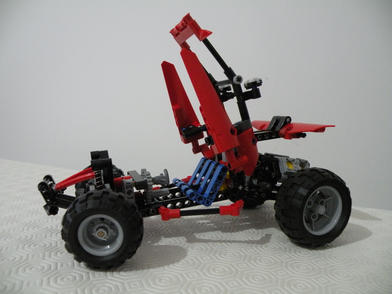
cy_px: 147
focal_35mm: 27
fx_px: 306
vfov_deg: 51.4
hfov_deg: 65.3
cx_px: 196
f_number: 2.8
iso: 400
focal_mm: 4.7
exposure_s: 1/15.1
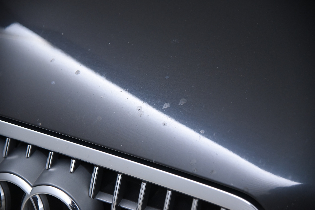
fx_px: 718
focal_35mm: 82
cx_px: 158
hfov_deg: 24.8
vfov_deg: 16.7
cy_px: 105
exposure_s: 1/250
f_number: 4
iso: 4000
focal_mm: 82
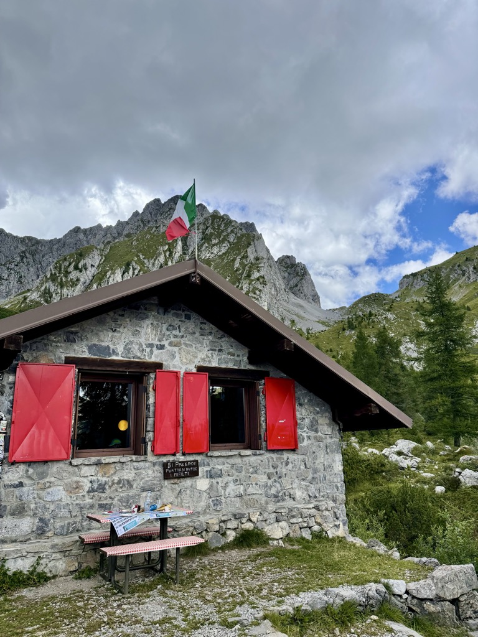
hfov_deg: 56.8
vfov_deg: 71.6
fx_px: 442
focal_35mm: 24
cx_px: 239
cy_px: 318
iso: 100
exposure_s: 1/3021
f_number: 1.78
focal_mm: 6.76
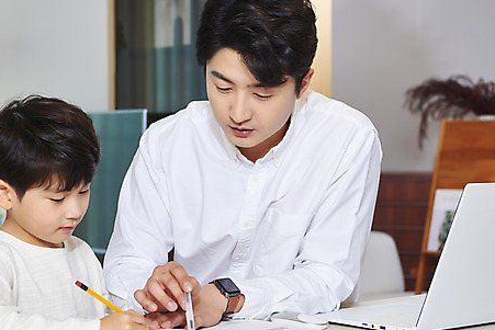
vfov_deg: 14.7
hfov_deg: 21.9
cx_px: 185
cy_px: 172
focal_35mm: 93
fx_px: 1279
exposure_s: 1/80
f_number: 5.6
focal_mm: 70
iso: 200
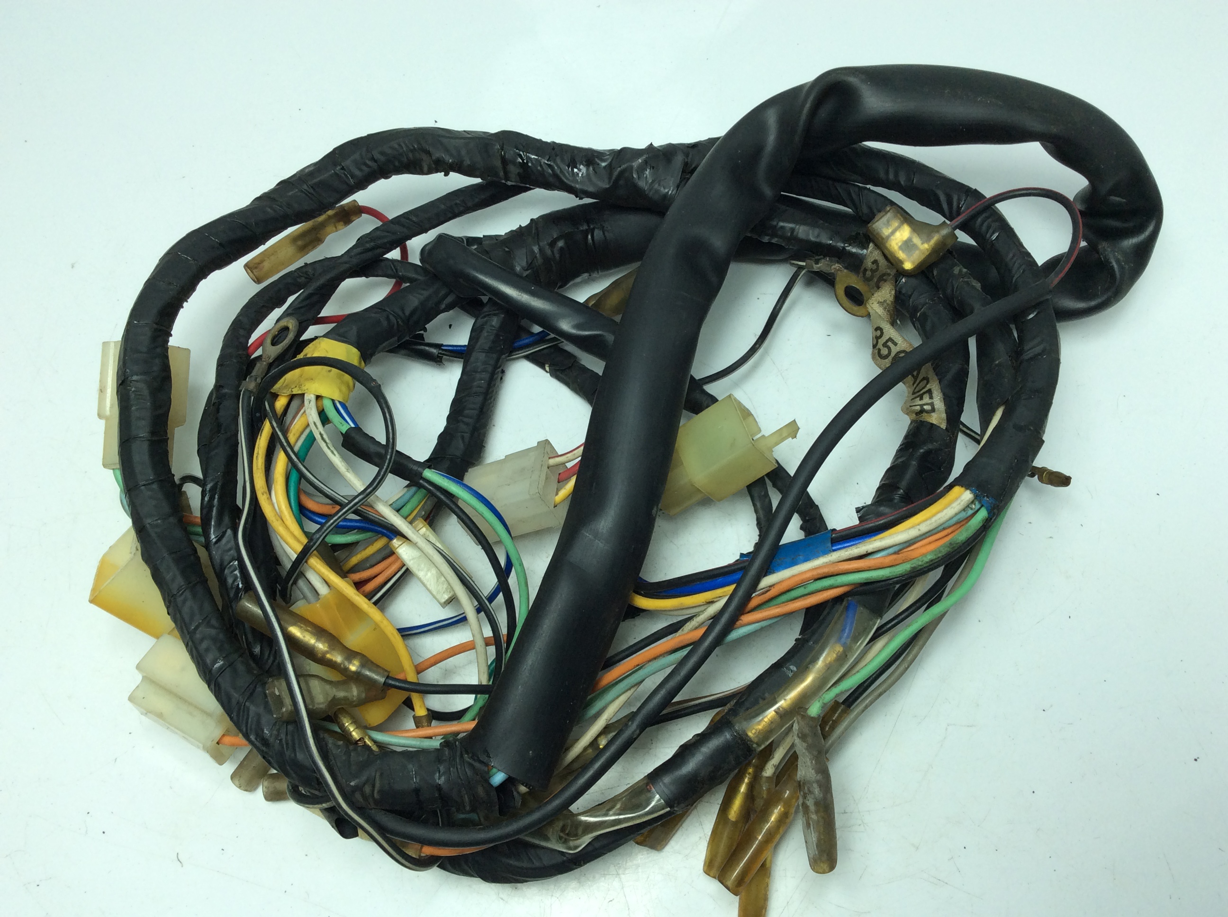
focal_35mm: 32
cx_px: 614
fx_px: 1134
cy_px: 458
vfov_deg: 44.1
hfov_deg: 56.9
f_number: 2.4
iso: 32
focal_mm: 3.3
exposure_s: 1/266
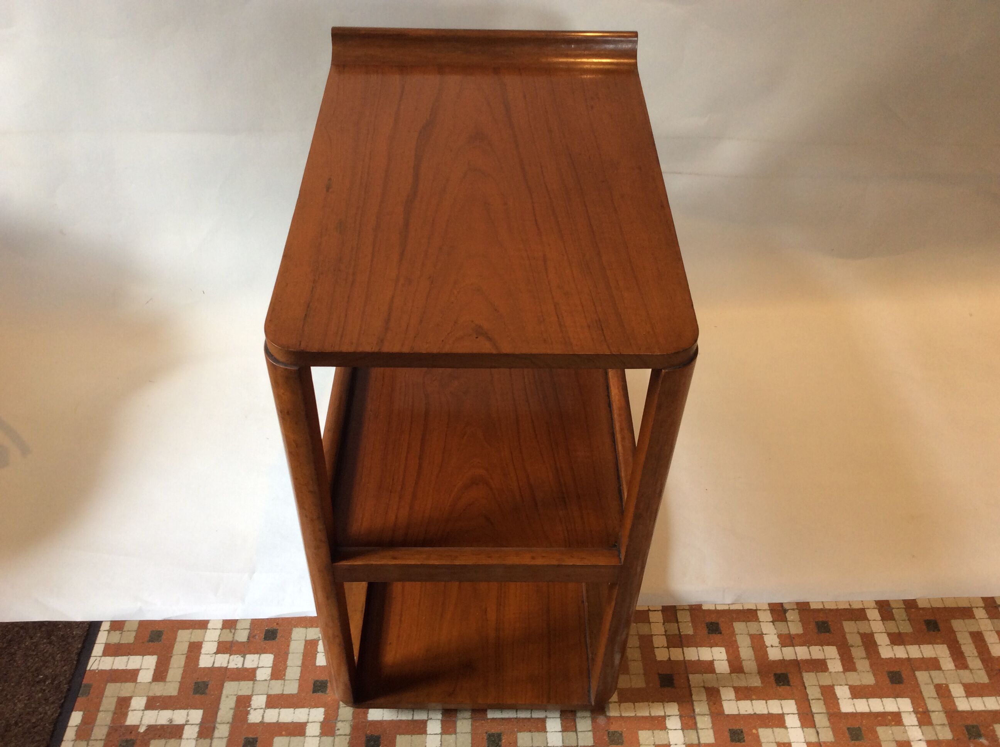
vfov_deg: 44.1
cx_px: 500
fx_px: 923
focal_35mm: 32
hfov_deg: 56.9
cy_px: 374
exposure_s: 1/25
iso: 50
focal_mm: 3.3
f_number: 2.4
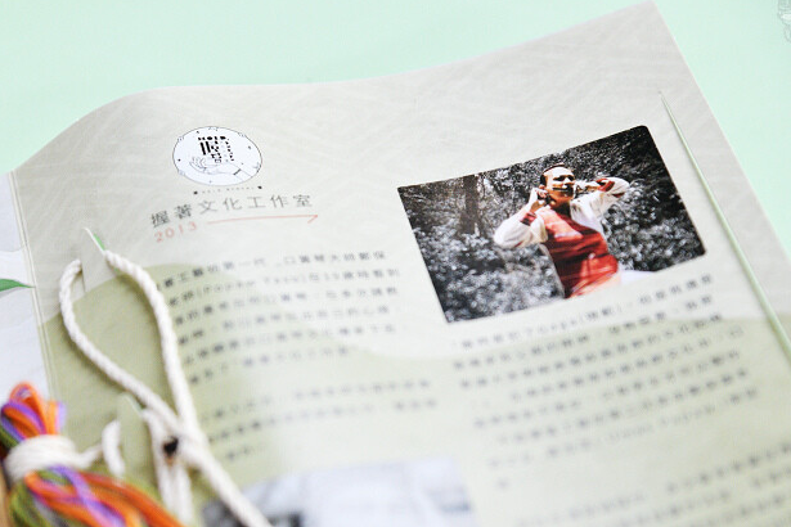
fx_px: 3427
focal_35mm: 156
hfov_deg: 13.2
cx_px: 307
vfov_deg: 8.8
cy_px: 336
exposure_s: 1/125
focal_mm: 120
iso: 3200
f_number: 5.6
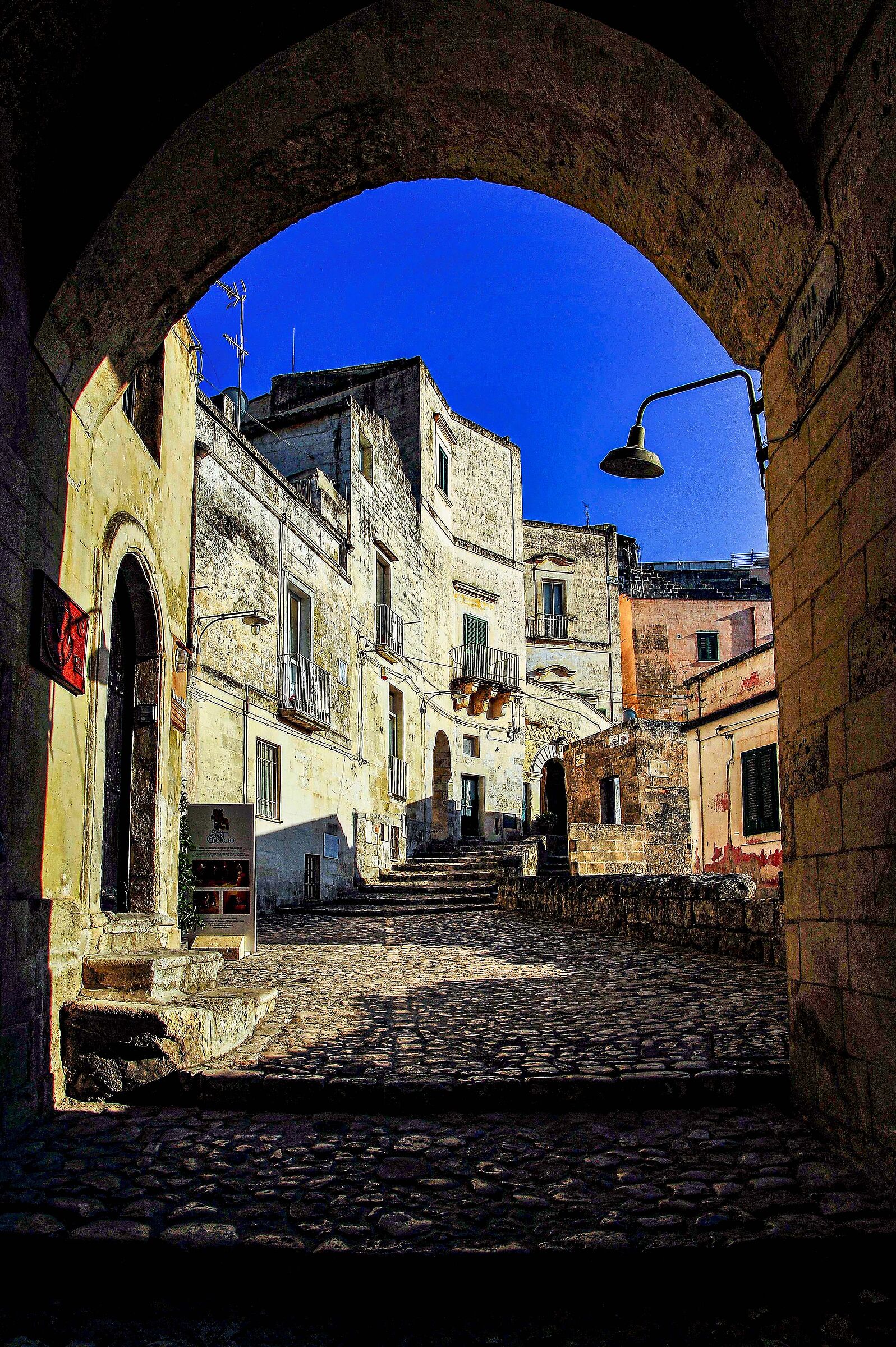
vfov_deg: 78.6
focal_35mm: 22
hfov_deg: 57.2
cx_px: 448
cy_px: 674
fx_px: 822
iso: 200
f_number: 16
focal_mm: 22
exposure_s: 1/320
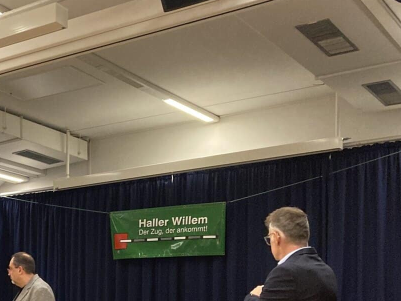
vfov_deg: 21.0
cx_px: -19
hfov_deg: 27.0
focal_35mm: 67
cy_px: 317
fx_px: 776
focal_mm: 3.99
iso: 320
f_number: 1.8
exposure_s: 1/50
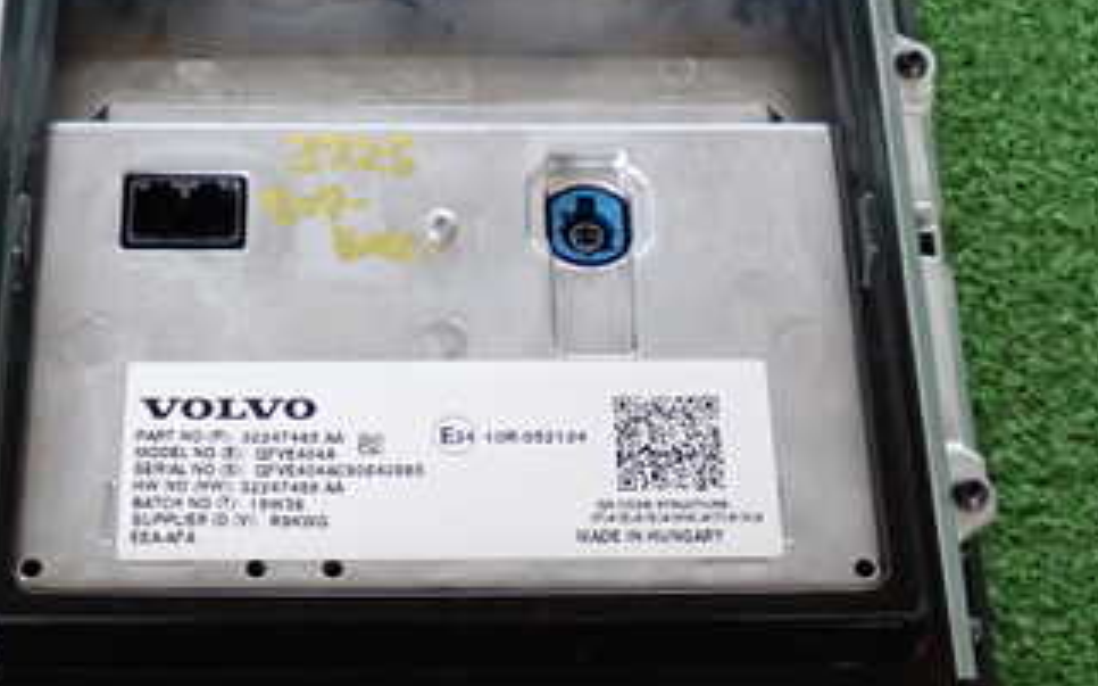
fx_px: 2244
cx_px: 399
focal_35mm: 75
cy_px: 365
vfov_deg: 17.4
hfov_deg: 27.4
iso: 500
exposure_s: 1/40
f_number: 2.7
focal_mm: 6.83
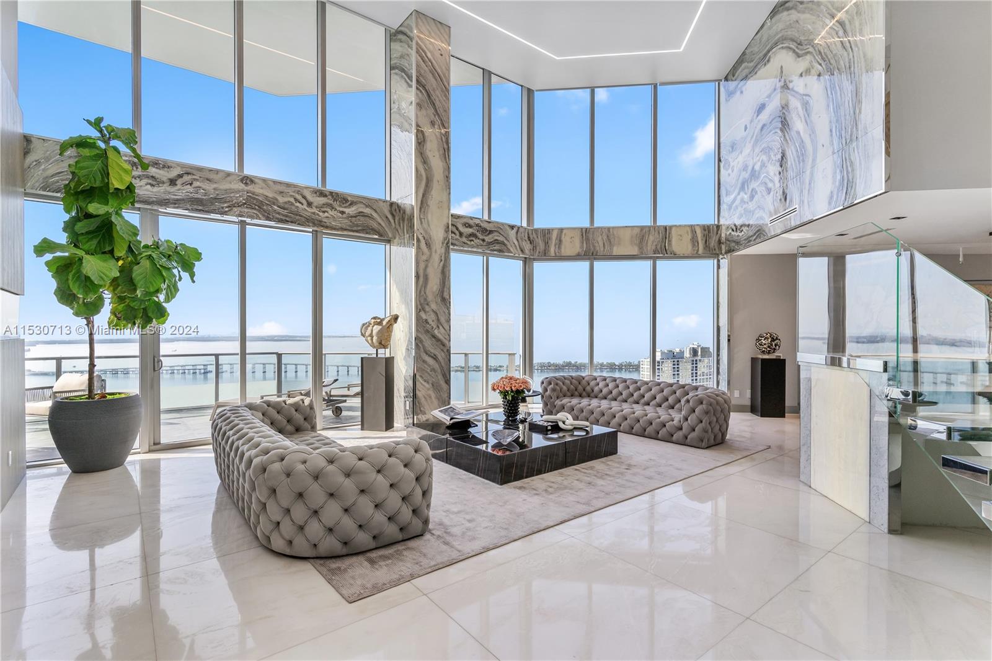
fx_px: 468
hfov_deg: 93.3
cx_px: 496
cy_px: 330
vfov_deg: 70.4
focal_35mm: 17
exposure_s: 1/640
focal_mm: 17
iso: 400
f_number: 7.1
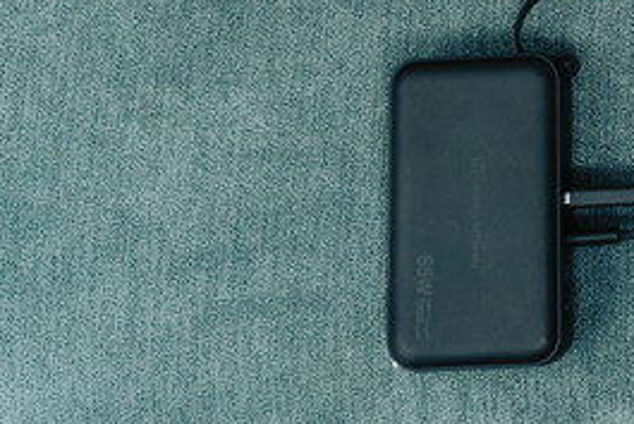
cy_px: -195
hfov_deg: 17.3
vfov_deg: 12.2
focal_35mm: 108
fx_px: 1903
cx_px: 912
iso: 1000
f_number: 2.8
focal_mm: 28
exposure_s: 1/400
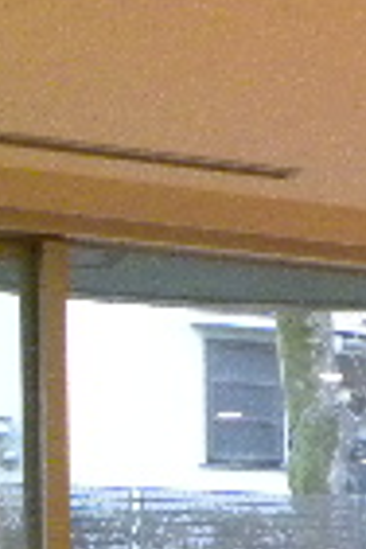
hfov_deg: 9.3
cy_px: 775
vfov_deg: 15.6
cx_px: 1036
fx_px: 1876
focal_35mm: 123
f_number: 2.8
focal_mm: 4.6
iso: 400
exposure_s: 1/58.1
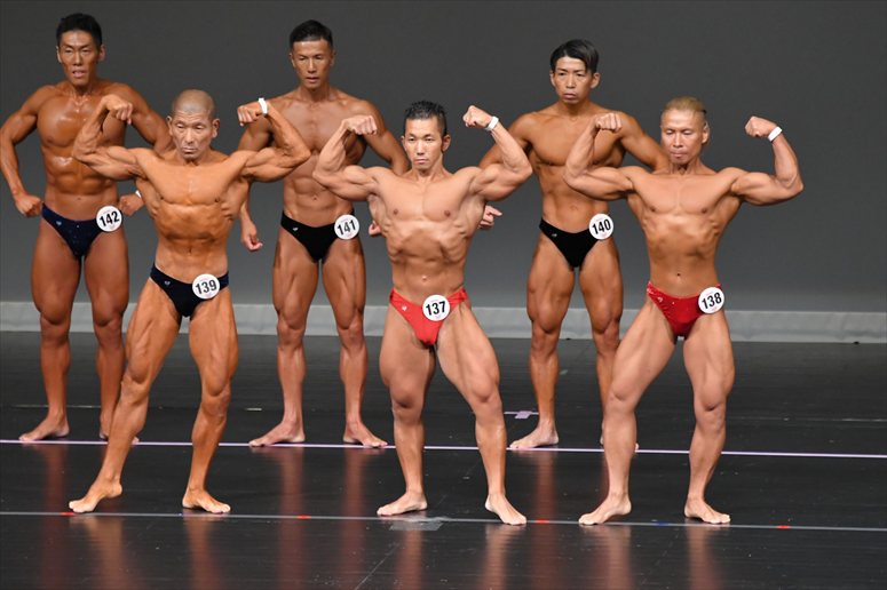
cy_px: 295
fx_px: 7758
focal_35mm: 315
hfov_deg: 6.5
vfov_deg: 4.4
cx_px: 444
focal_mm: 210
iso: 4000
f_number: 5.6
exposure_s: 1/400
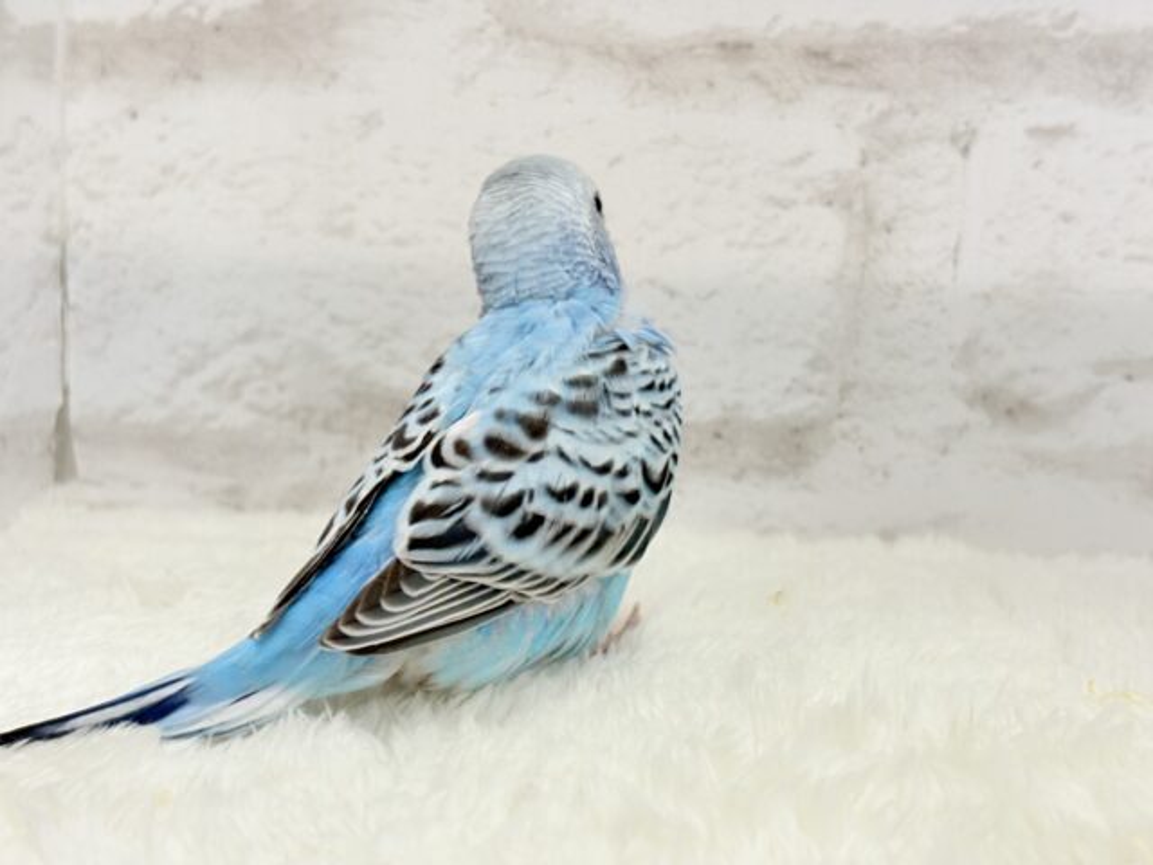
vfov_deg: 28.0
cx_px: 576
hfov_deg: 36.8
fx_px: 1732
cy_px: 432
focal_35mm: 52
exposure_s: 1/50
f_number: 1.6
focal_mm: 5.96
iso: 40
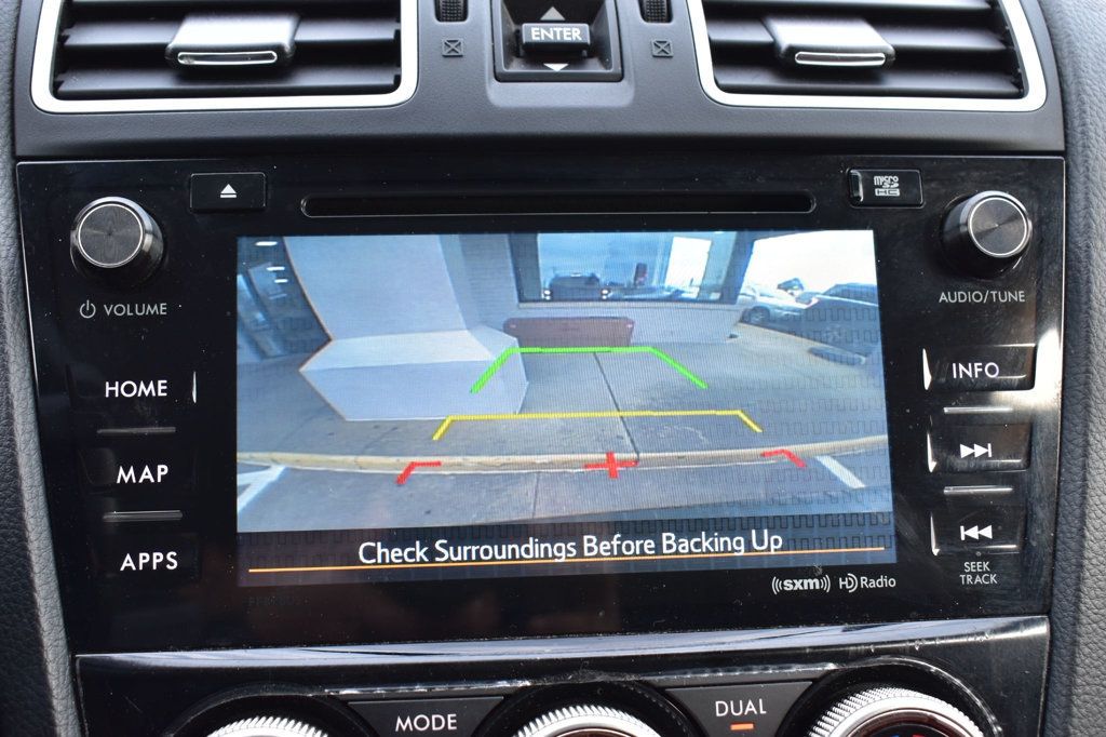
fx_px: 1290
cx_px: 553
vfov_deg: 31.9
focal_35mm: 42
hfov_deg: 46.4
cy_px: 368
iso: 400
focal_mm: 28
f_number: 8
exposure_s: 1/50
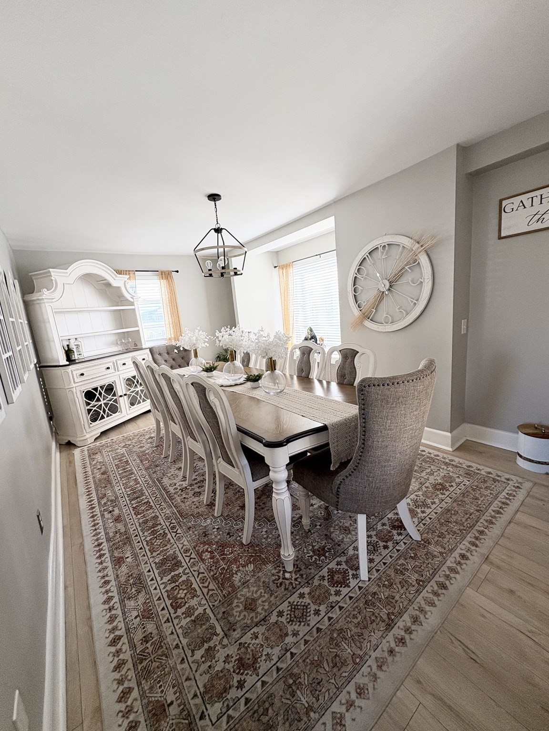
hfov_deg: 85.7
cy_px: 366
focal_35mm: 14
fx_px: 296
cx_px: 274
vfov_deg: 102.1
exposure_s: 1/99
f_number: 2.2
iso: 64
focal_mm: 2.22
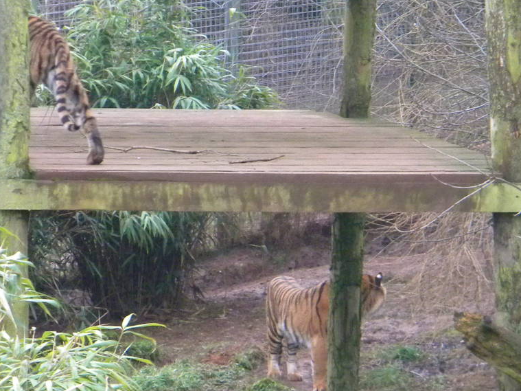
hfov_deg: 6.4
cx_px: 262
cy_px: 254
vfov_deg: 4.8
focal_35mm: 312
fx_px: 4695
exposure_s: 1/140
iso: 544
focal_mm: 26.8
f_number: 5
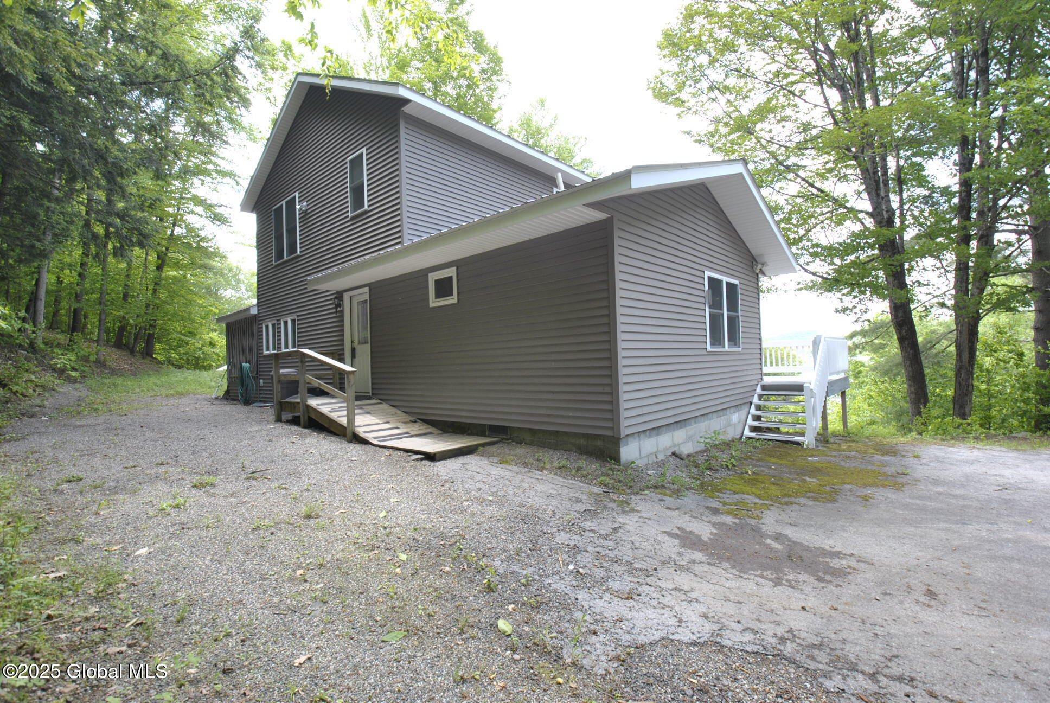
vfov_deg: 77.5
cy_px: 352
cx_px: 525
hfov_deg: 100.3
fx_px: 438
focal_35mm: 15
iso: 200
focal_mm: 10
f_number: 6.3
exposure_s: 1/60
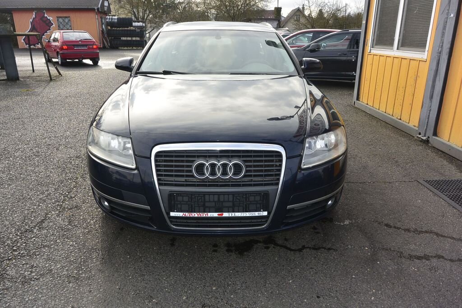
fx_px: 347
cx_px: 231
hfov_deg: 67.4
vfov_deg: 47.9
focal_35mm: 27
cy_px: 154
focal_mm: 10
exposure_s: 1/250
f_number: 5.6
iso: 160
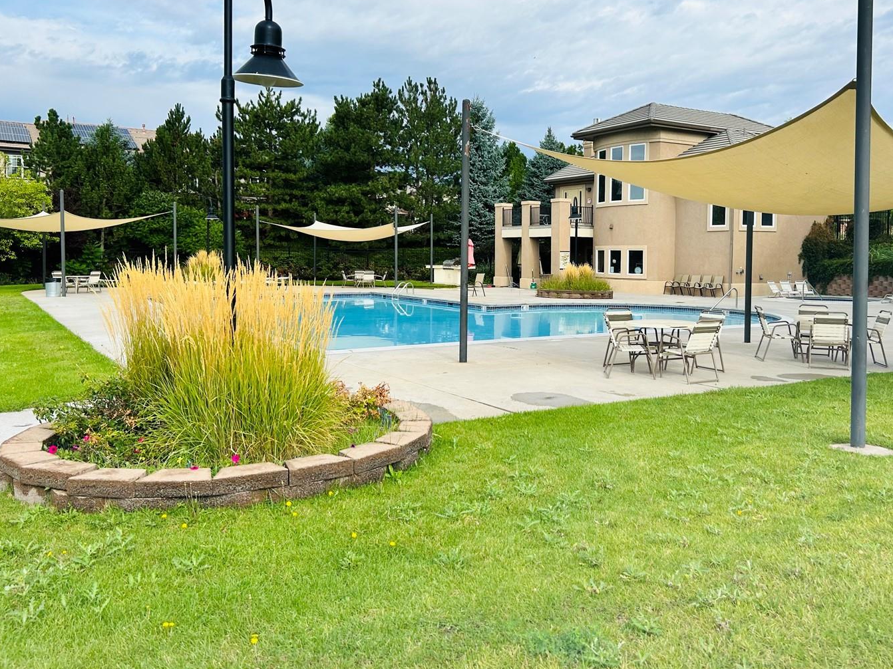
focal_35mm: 31
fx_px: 800
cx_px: 518
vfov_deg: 45.2
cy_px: 272
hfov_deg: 58.1
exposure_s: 1/3077
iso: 50
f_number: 1.5
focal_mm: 5.7
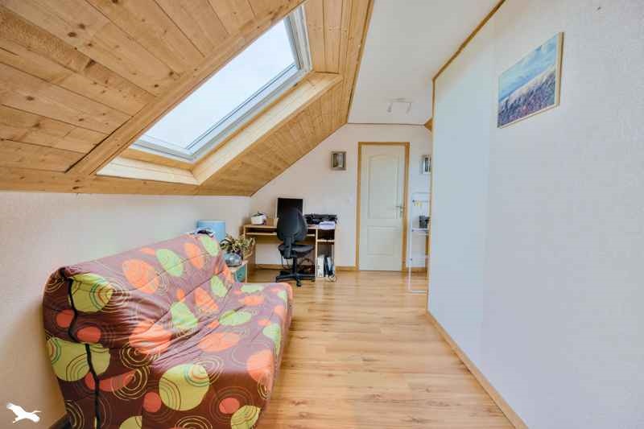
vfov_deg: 73.7
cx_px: 322
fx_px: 286
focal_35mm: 16
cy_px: 214
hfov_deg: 96.7
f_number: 8
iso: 800
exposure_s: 1/160
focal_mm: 16
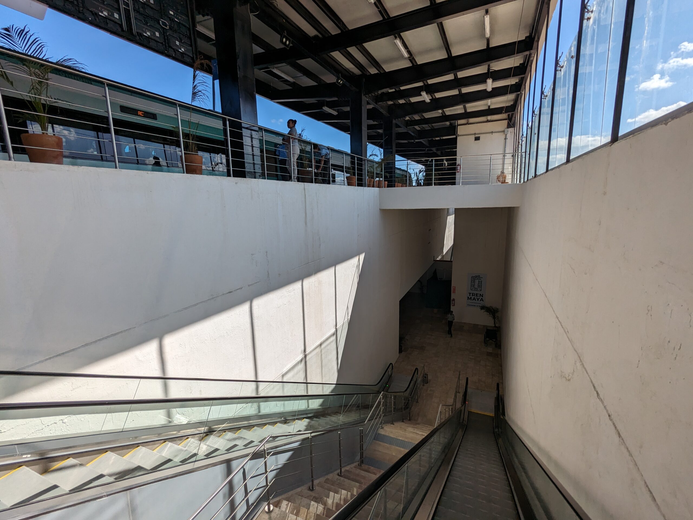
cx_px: 346
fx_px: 320
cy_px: 260
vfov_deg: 78.1
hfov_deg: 94.5
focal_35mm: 16
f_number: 2.2
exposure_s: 1/1898
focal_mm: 2.35
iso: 48
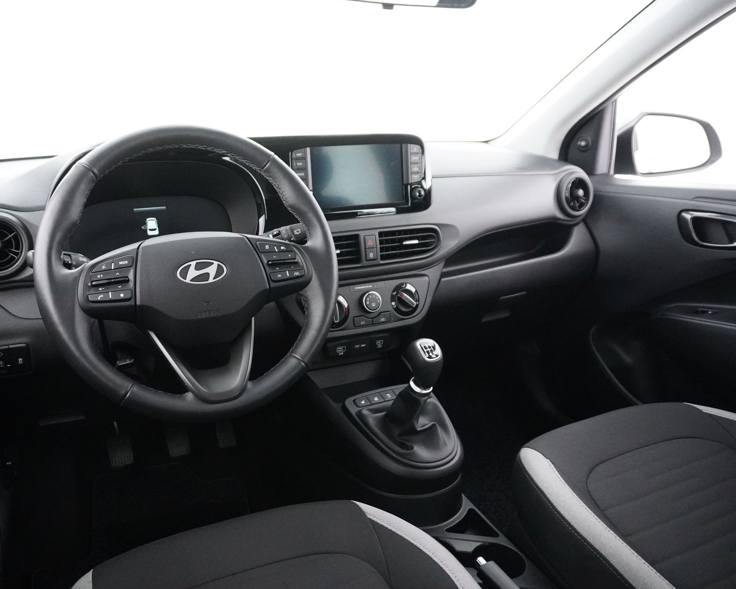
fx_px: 610
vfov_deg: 51.5
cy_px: 284
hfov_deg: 61.6
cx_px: 288
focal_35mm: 28
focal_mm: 16
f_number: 3.5
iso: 6400
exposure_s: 1/40
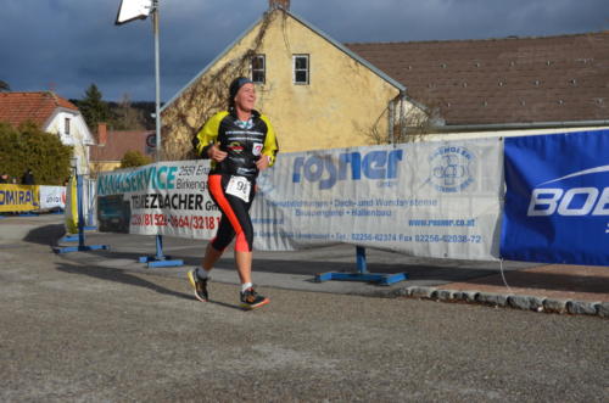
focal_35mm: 39
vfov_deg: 34.1
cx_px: 304
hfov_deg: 49.6
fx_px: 658
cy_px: 202
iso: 400
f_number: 6.7
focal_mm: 26
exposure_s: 1/1500
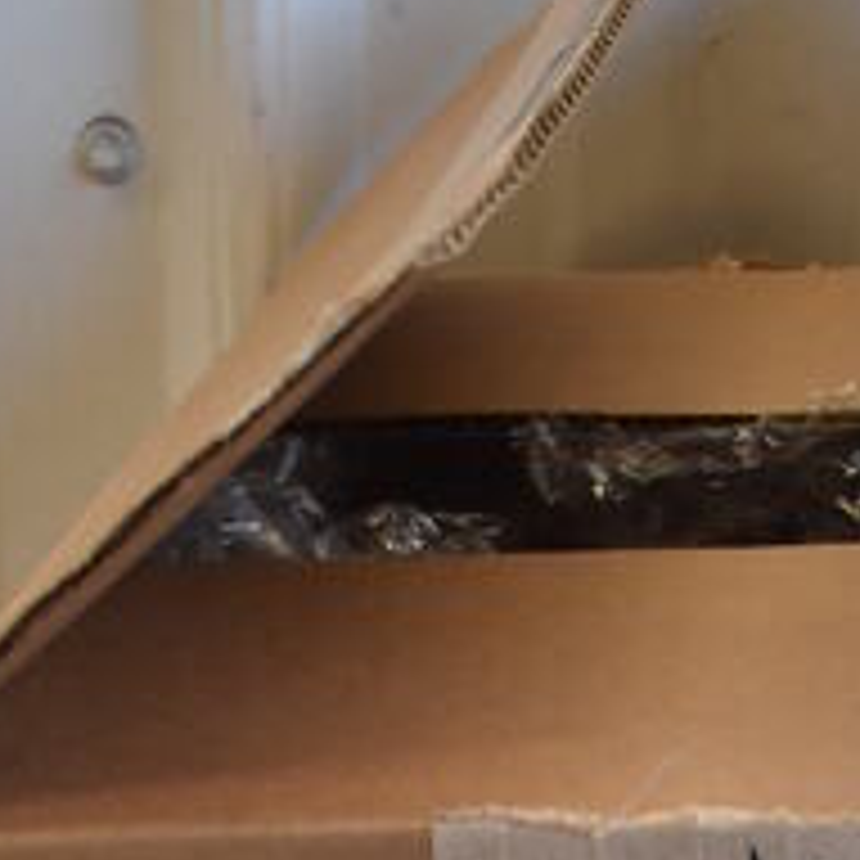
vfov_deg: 13.9
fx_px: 3092
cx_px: 666
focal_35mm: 110
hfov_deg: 15.7
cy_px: 1596
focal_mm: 18
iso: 800
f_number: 3.5
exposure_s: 1/250
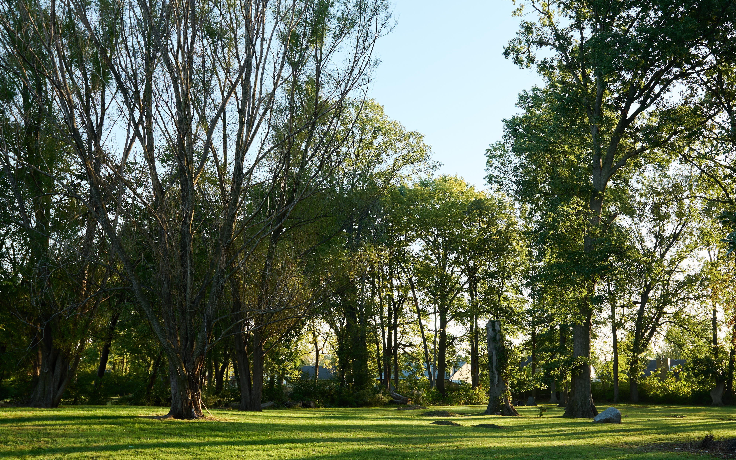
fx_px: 742
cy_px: 186
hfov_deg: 52.3
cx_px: 449
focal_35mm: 37
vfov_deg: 34.3
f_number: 5.6
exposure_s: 1/160
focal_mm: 24
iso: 180
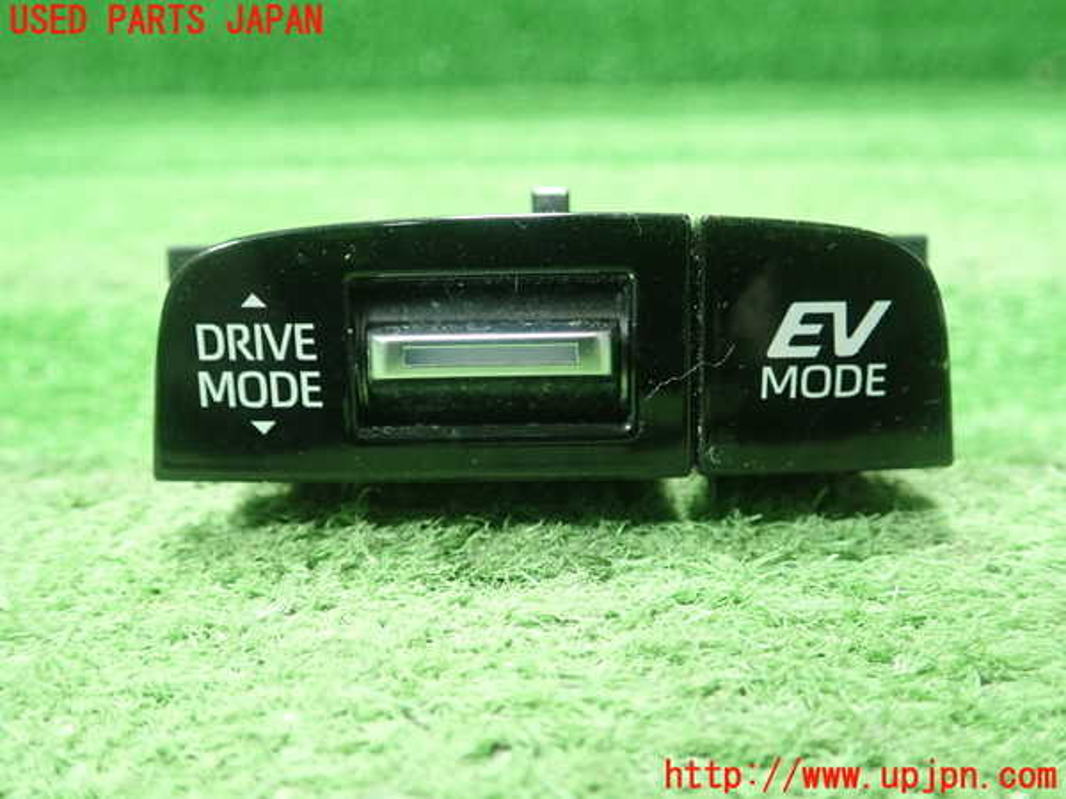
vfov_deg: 46.8
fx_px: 924
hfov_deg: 60.0
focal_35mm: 30
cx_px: 533
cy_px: 400
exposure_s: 1/60
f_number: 2.3
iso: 800
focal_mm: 5.5
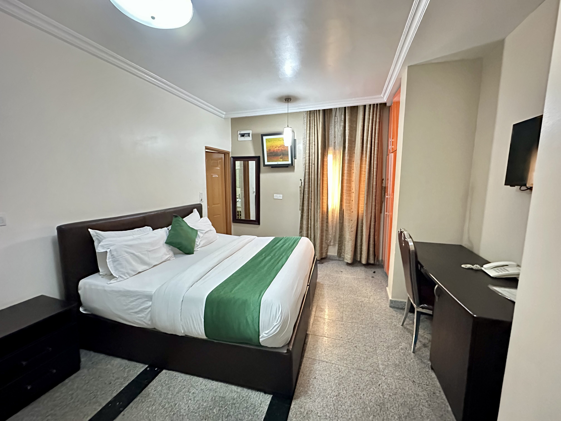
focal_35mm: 14
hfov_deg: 102.1
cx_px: 280
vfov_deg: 85.7
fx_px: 227
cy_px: 210
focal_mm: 2.22
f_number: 2.2
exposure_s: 1/17
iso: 2500
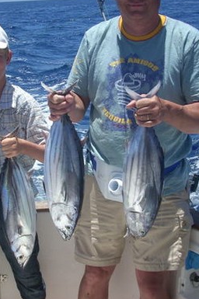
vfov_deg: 31.9
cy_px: 124
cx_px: 61
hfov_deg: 21.4
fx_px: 523
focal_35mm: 63
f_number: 5.6
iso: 64
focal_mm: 6.2
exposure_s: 1/324
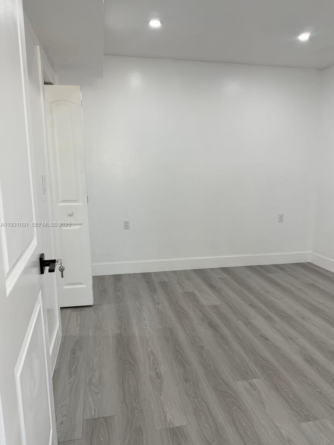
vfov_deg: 69.4
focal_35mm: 25
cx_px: 173
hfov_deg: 54.9
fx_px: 322
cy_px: 225
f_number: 1.78
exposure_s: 1/121
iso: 80
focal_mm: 6.76
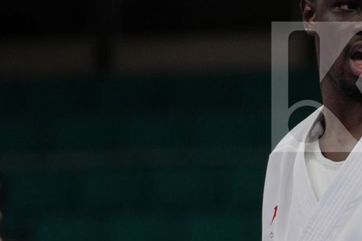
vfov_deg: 1.9
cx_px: 338
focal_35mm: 717
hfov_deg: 2.9
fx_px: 7205
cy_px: 341
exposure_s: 1/1000
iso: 400
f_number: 2.8
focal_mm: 134
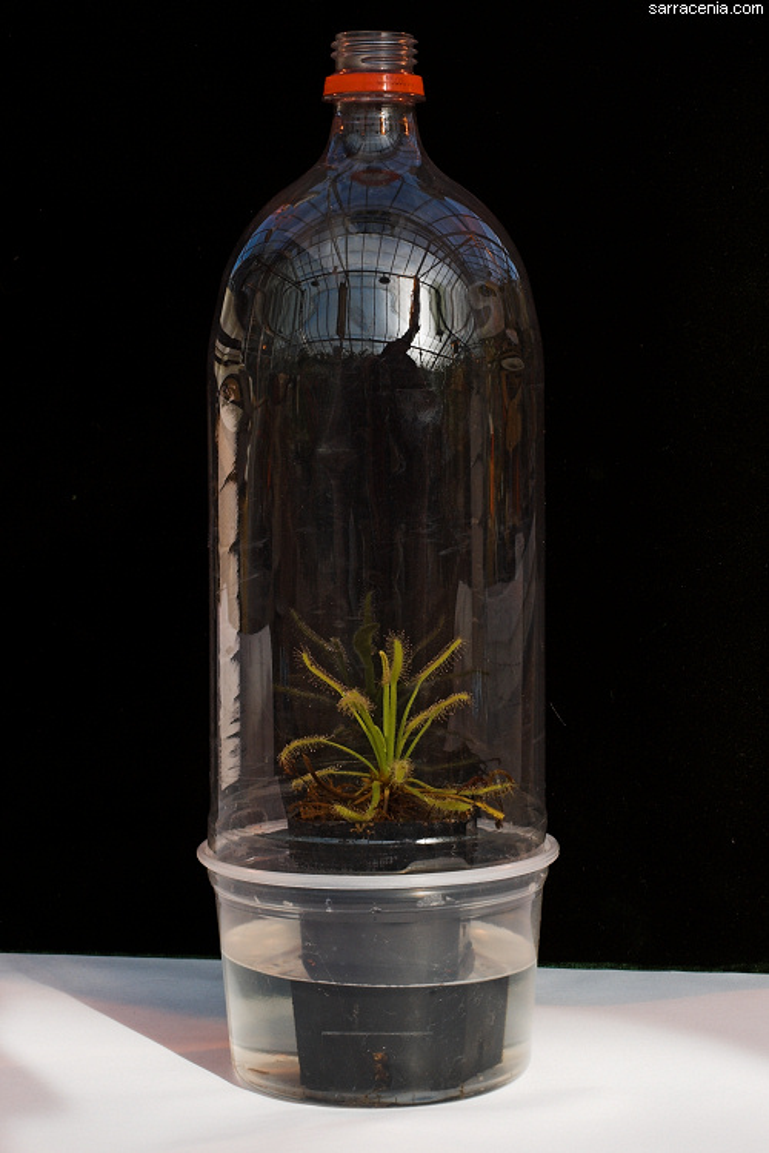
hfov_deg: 18.2
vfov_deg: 27.0
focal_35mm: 75
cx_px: 384
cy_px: 576
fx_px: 2403
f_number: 27
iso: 200
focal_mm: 50
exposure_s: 1/15
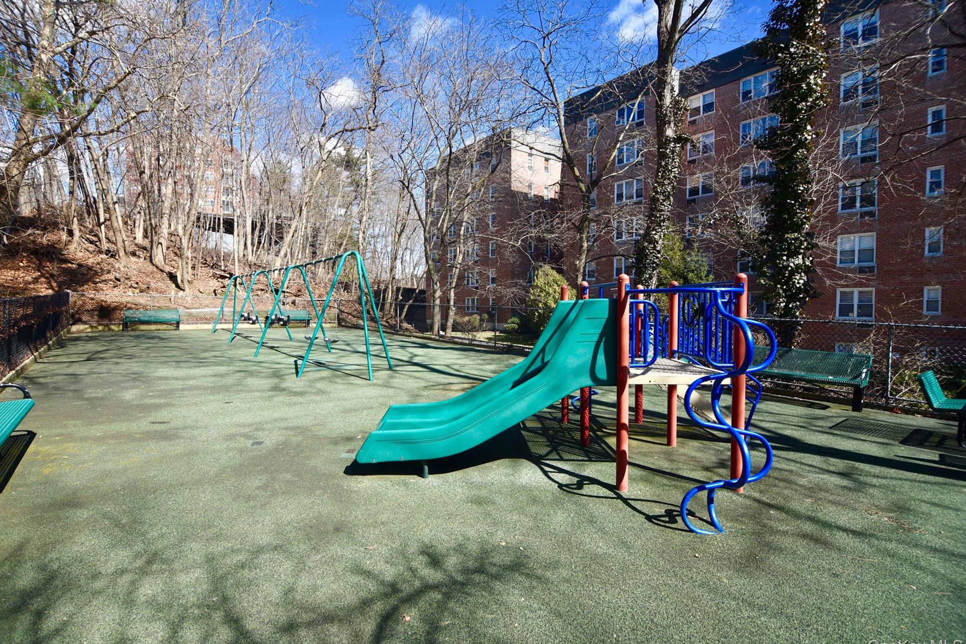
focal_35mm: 17
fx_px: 456
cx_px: 456
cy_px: 316
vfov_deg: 70.4
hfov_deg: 93.2
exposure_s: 1/500
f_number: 8
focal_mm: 16
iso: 250
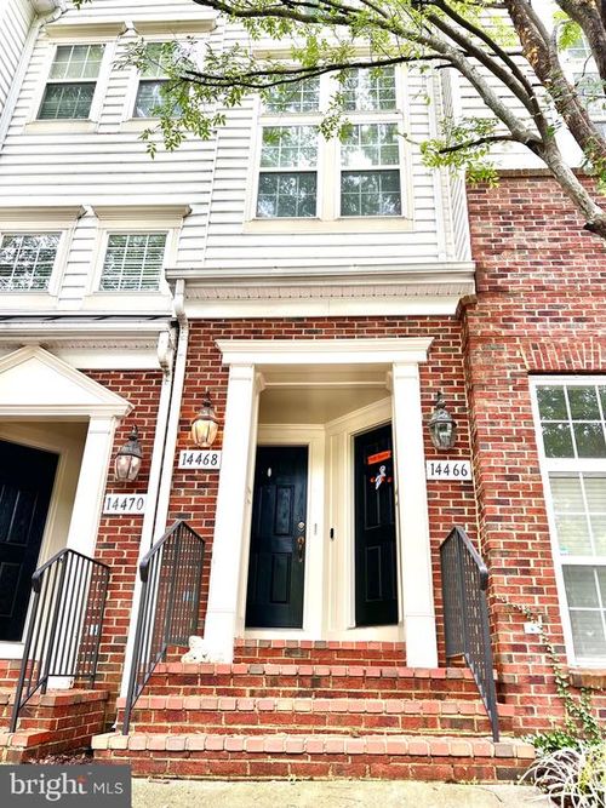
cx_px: 303
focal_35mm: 26
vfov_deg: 67.3
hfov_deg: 53.0
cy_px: 404
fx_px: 607
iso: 32
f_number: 1.5
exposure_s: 1/130
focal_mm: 5.7
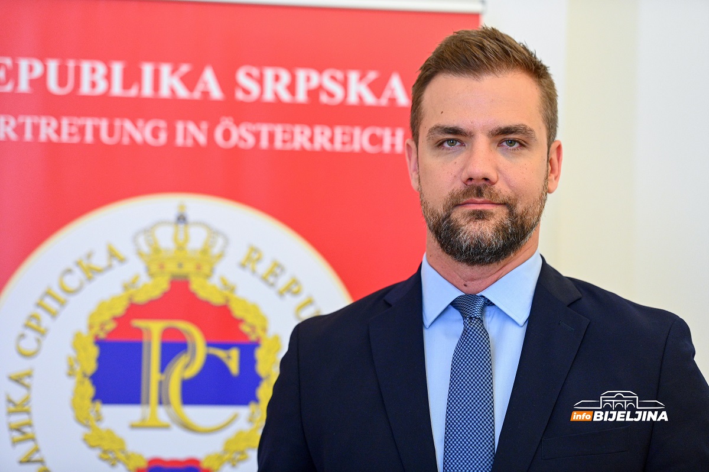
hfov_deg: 14.7
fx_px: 2755
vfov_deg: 9.8
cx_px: 354
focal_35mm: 140
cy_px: 236
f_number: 2.8
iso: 2500
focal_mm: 140
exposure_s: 1/400
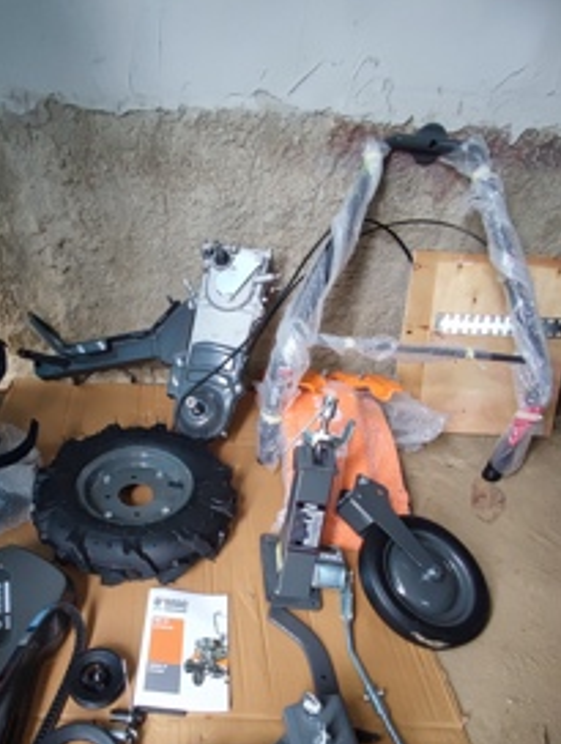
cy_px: 477
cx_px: 189
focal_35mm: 22
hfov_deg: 59.9
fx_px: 474
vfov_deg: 74.6
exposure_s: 1/33
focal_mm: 1.65
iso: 449
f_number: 2.2
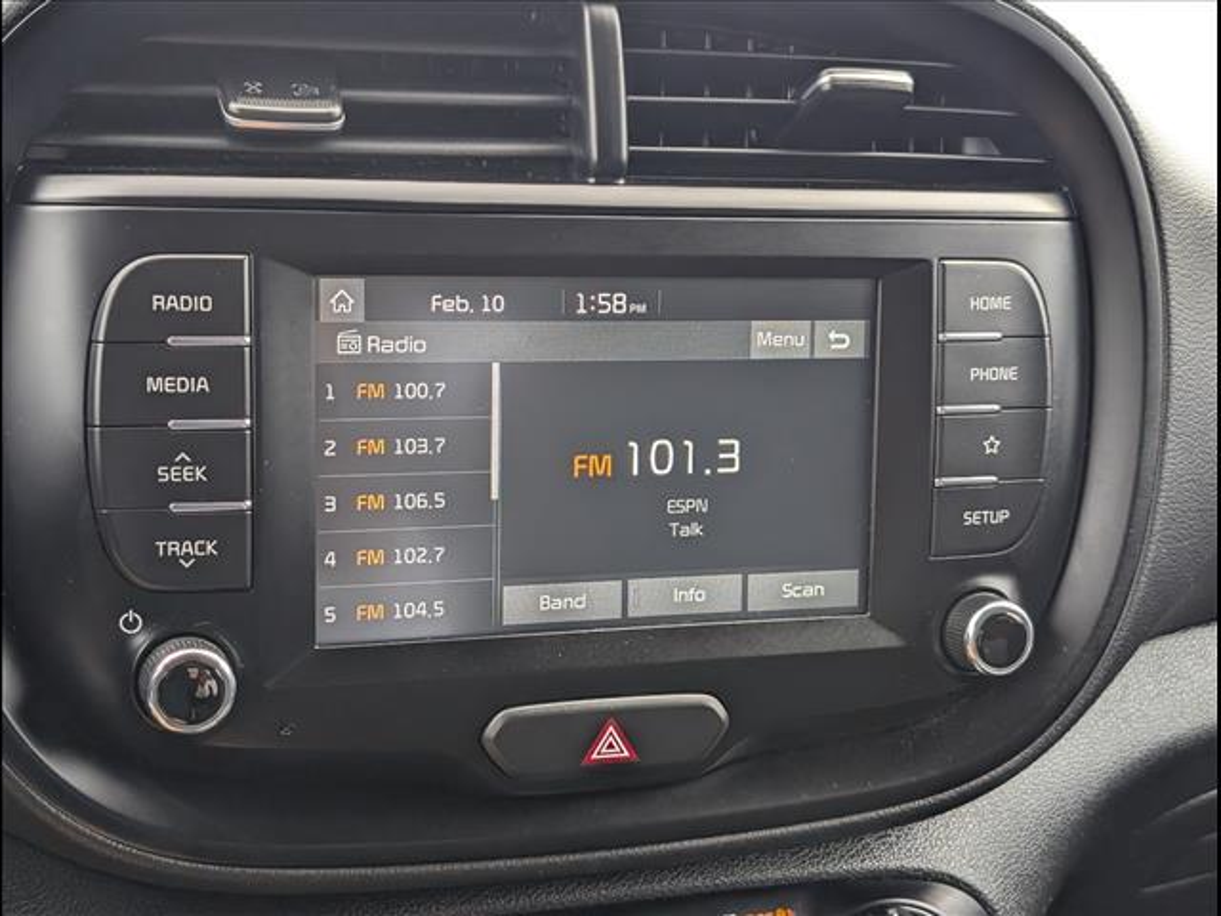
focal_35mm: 49
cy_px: 458
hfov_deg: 38.9
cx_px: 610
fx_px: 1728
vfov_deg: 29.7
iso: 42
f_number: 1.68
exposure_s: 1/99
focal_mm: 6.9
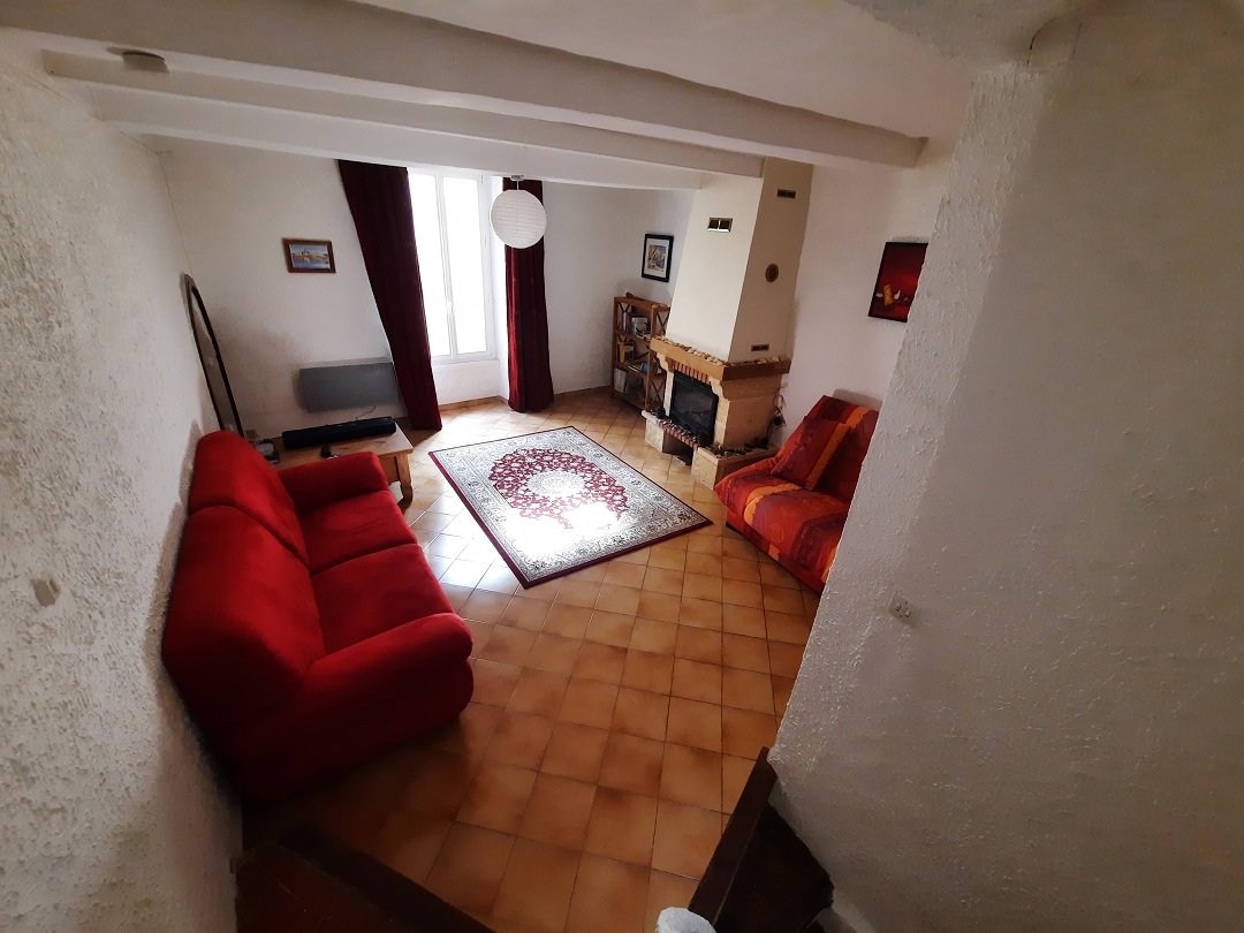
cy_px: 466
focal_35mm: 13
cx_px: 622
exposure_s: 1/33
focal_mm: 1.74
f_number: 2.2
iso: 200
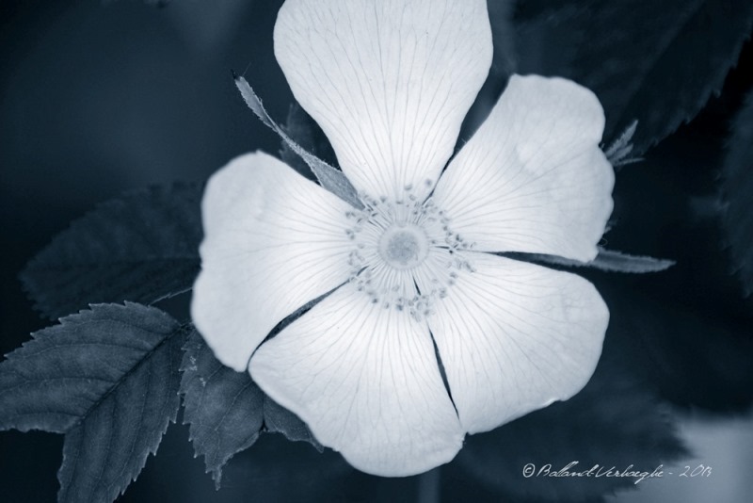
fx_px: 9415
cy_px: 252
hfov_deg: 4.6
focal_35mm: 450
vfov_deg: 3.1
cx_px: 376
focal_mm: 300
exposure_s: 1/400
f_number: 5.6
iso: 200
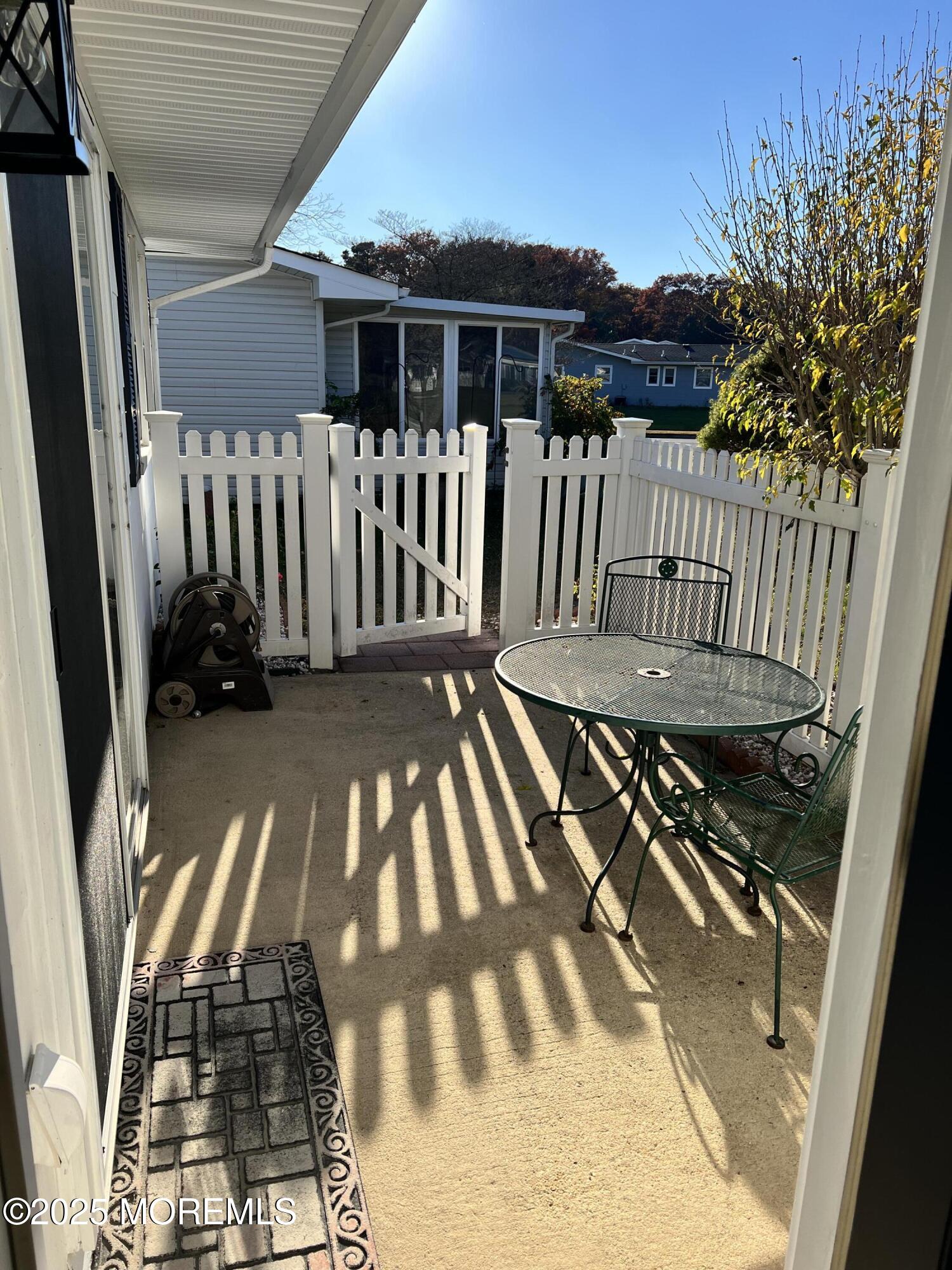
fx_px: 953
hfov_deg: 53.1
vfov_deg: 67.3
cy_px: 635
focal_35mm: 26
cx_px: 476
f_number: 1.5
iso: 50
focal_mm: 5.7
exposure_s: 1/2915
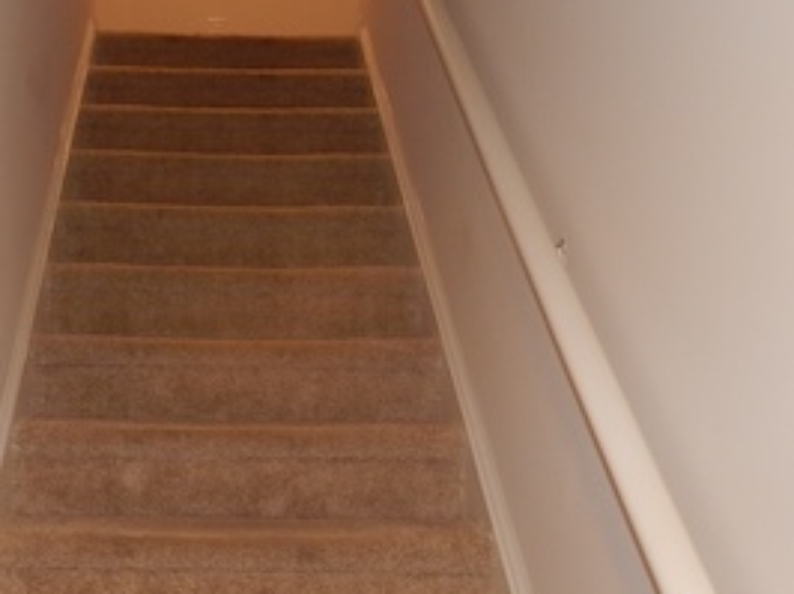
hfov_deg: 35.5
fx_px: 1215
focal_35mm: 53
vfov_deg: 27.5
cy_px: 257
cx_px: 212
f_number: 3
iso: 200
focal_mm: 4
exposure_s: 1/30
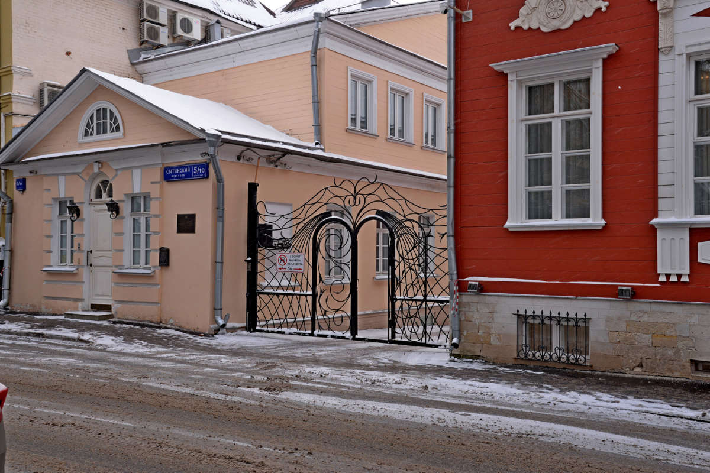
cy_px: 236
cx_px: 355
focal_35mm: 38
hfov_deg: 50.7
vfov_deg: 35.1
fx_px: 749
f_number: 11
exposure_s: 1/80
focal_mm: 38
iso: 400
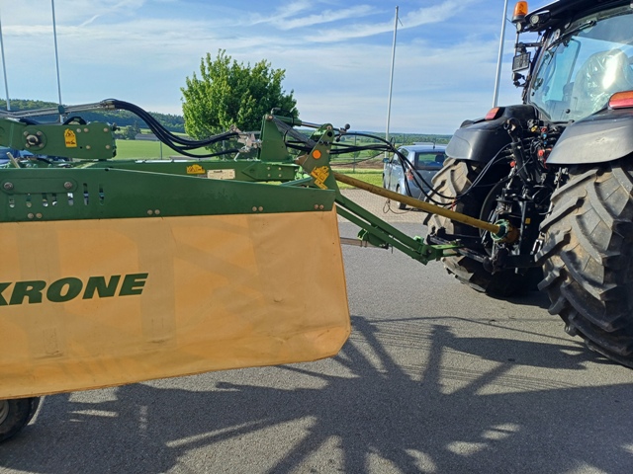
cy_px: 237
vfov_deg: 54.9
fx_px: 457
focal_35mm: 25
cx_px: 316
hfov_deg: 69.4
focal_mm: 4.65
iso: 50
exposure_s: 1/708
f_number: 1.8
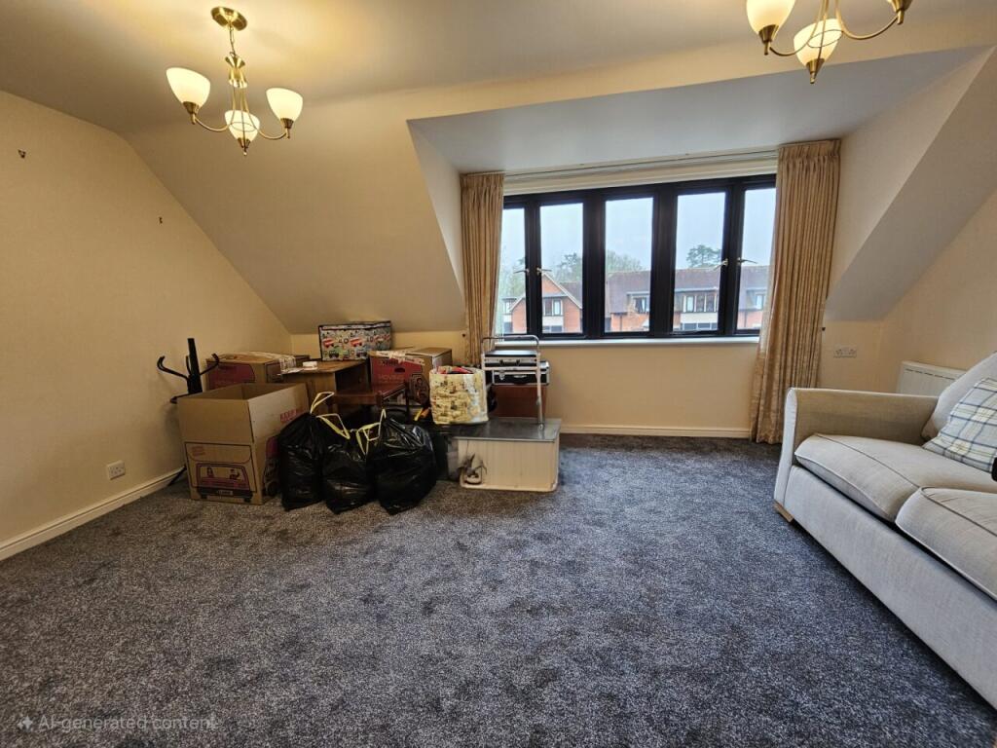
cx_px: 498
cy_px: 374
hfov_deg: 106.2
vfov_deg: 89.9
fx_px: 374
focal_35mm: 13
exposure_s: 1/50
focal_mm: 2.2
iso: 160
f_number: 2.2
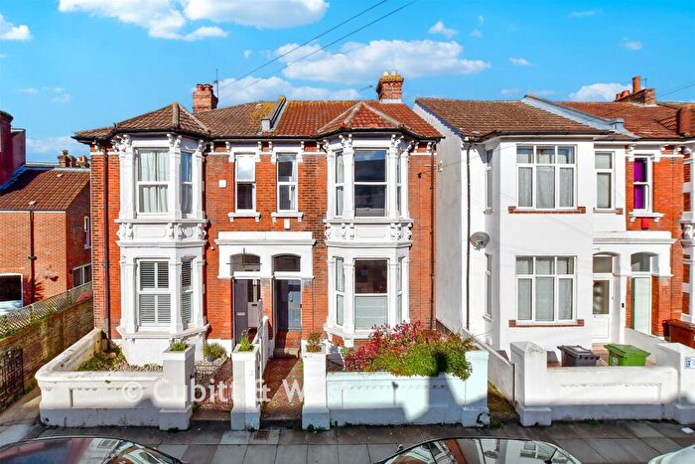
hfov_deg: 100.4
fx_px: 290
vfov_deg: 77.4
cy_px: 232
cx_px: 348
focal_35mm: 15
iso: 400
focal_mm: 10
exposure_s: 1/1600
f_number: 8
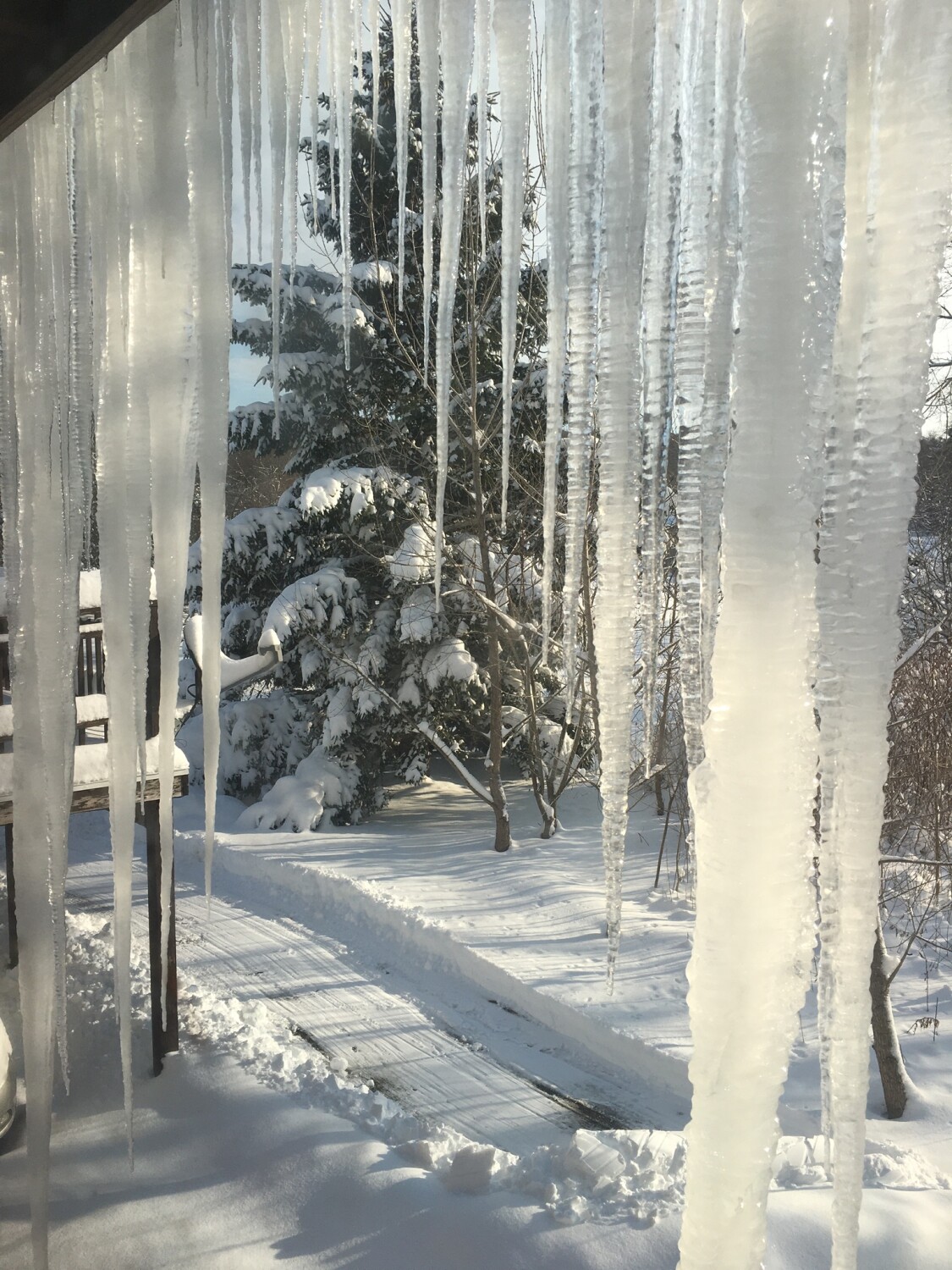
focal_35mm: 29
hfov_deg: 48.2
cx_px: 476
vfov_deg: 61.7
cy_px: 635
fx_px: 1063
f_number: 2.2
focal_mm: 4.15
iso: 25
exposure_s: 1/1374
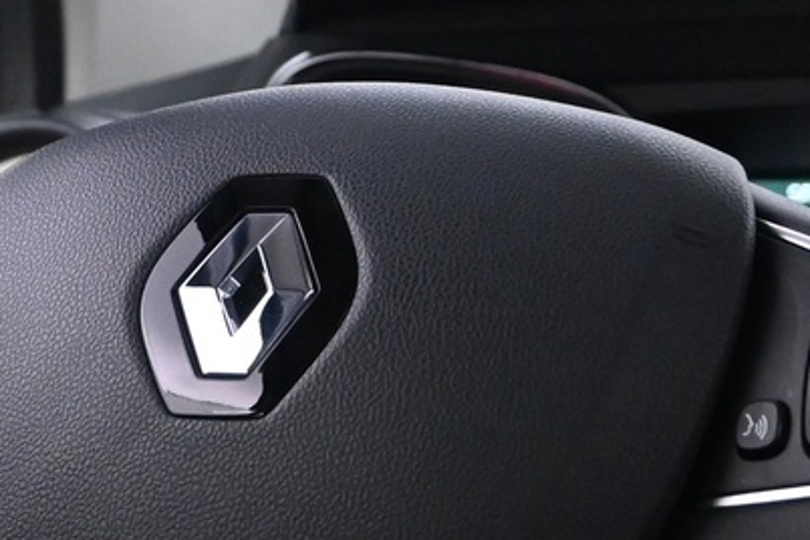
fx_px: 2858
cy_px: 361
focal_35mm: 127
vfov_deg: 10.8
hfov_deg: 16.1
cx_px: 361
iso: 3200
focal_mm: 21
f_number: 4
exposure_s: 1/40
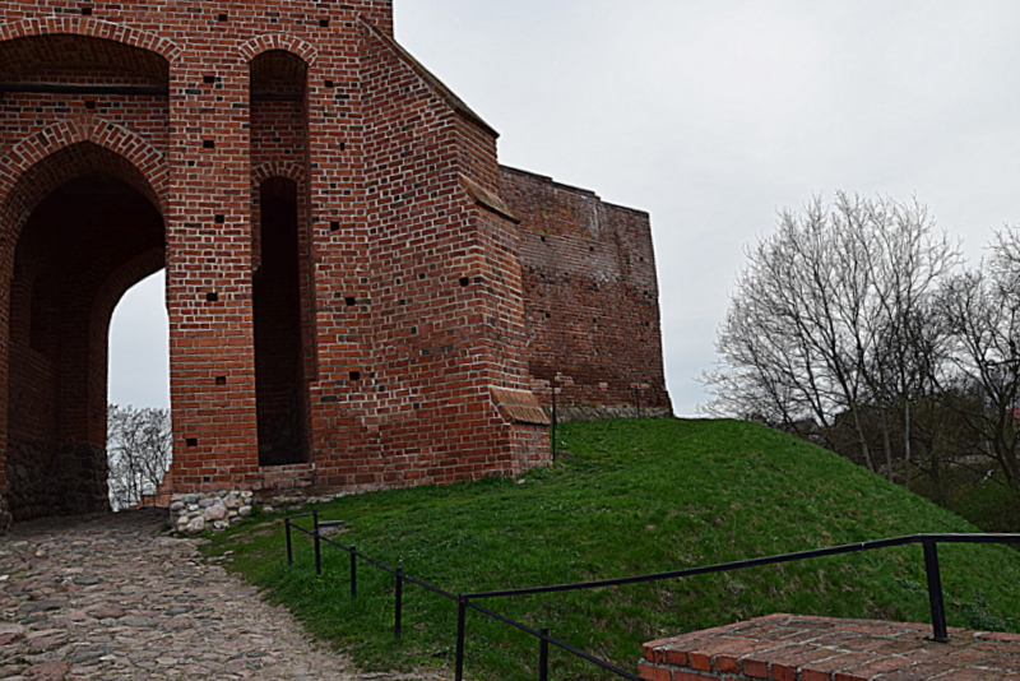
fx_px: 765
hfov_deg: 67.4
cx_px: 510
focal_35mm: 27
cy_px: 340
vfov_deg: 48.0
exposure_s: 1/160
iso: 400
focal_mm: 18
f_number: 9
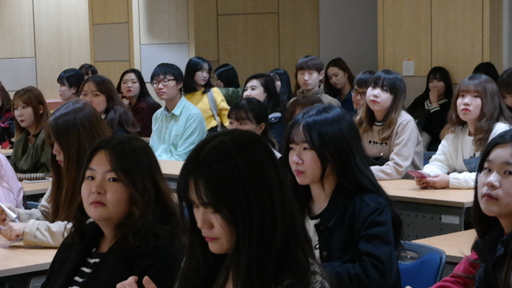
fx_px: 1167
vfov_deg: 14.0
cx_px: 161
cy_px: 218
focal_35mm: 86
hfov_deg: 24.6
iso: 1600
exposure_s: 1/50
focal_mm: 24
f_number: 4
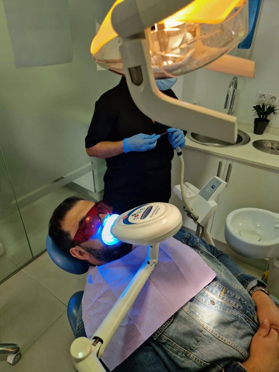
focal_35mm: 23
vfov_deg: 73.9
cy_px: 186
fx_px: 247
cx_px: 140
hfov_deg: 58.9
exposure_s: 1/100
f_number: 1.8
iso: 50
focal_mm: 5.4
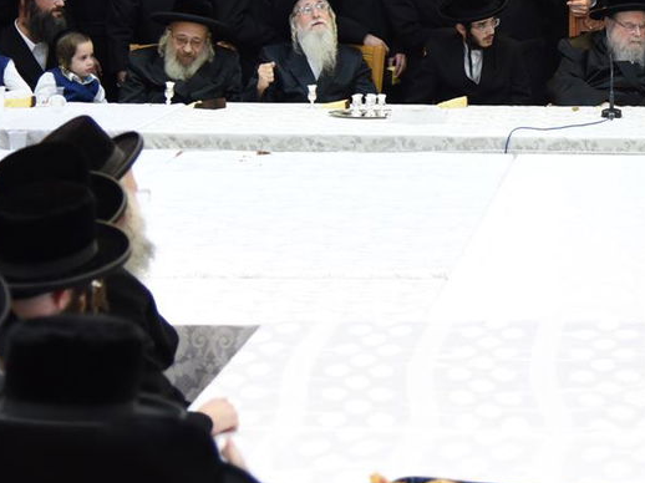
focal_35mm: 143
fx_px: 2663
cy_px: 31
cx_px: 636
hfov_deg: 13.6
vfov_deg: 10.3
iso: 1250
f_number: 4
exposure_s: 1/100
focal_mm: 55
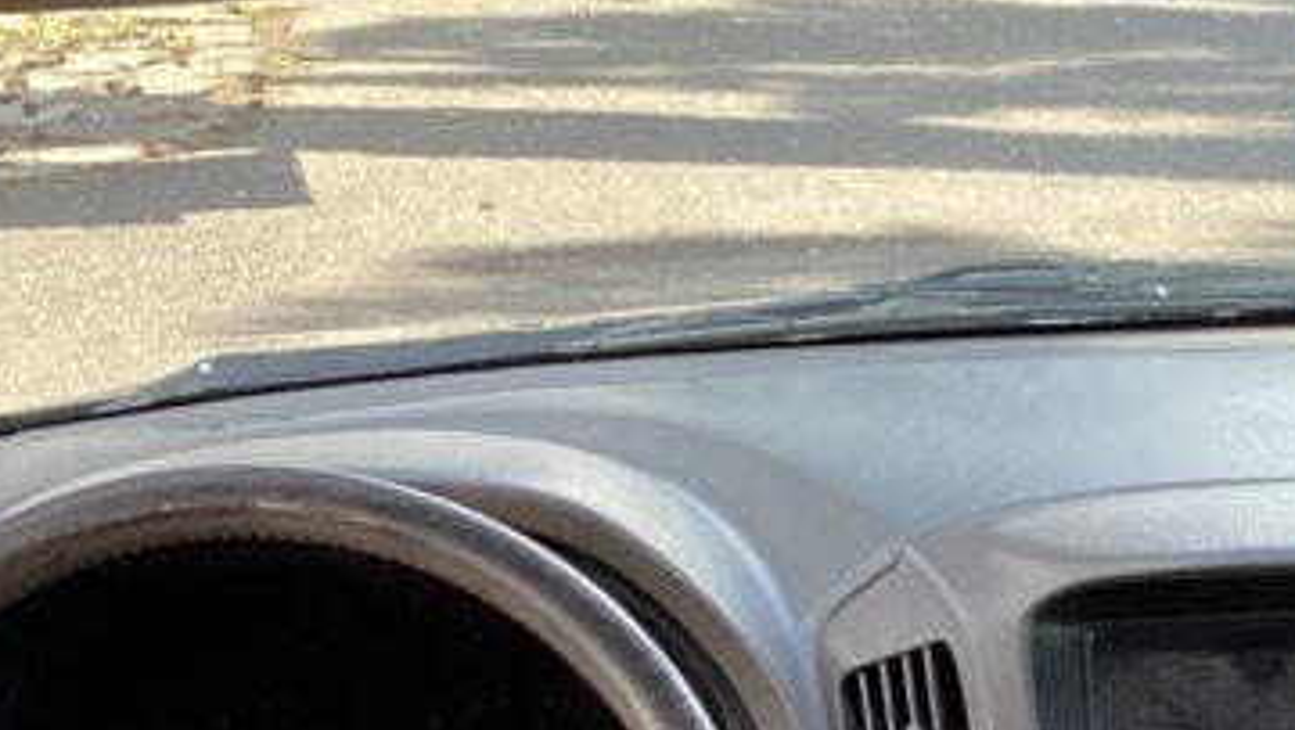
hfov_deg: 20.7
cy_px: 795
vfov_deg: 12.4
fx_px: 3298
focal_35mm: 96
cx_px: 1576
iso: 64
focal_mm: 3.3
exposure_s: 1/120
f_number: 2.4
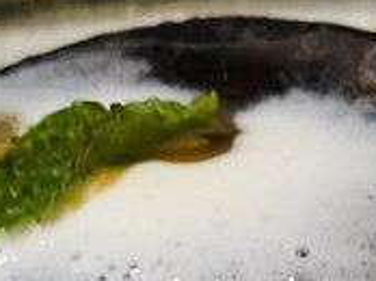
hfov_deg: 8.4
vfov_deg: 6.3
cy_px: 353
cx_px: 352
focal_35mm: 235
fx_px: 2549
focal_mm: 6.86
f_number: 1.78
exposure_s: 1/19
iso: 640
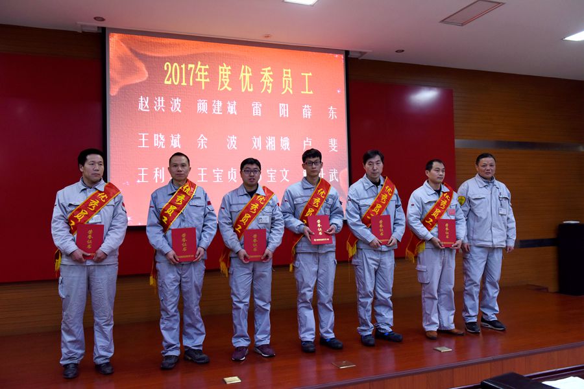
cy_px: 194
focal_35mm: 32
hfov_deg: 58.7
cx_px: 292
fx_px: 519
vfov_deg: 41.1
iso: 1250
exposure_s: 1/125
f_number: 5.6
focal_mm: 32
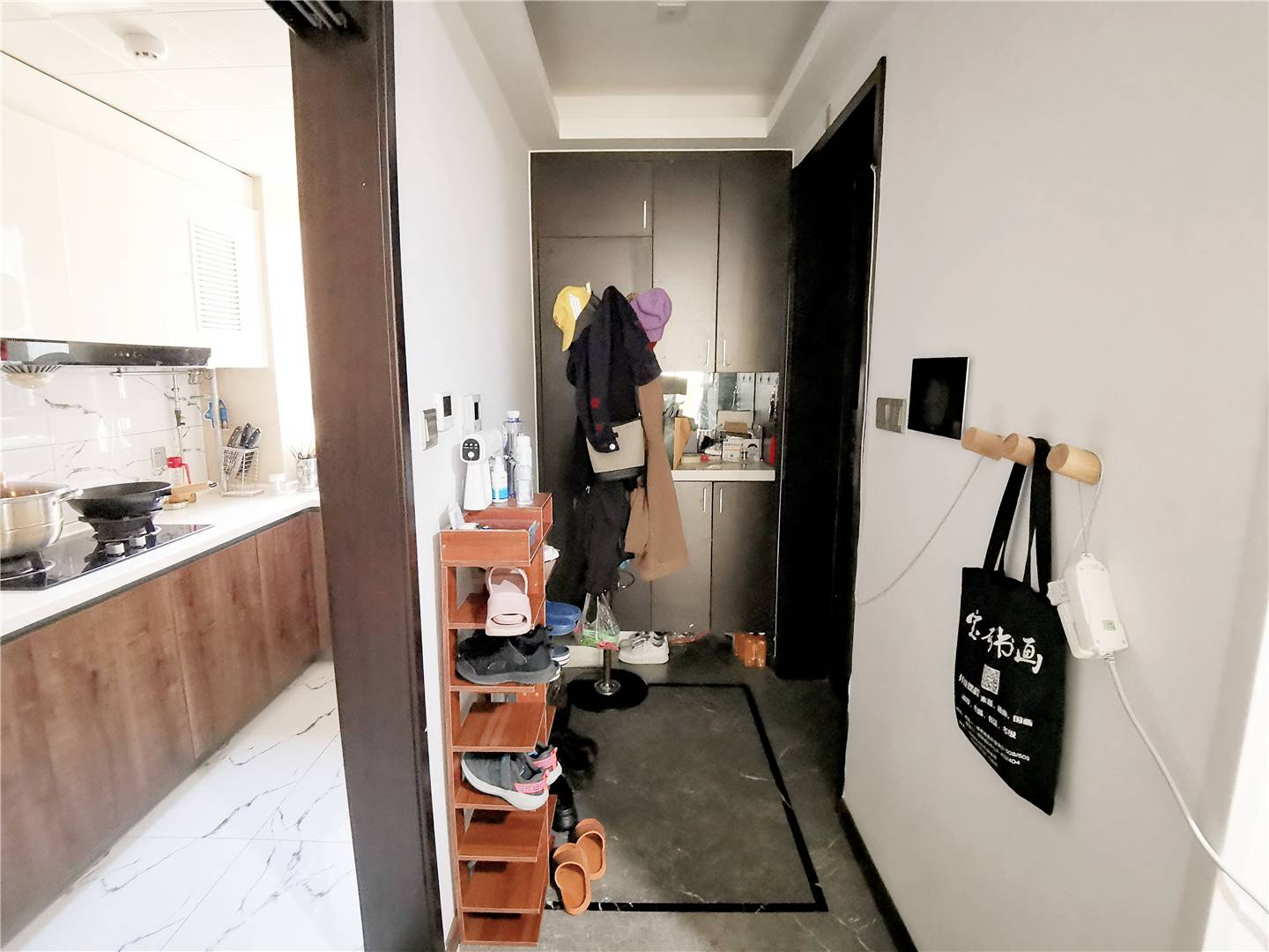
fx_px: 623
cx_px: 634
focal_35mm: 17
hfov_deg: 91.0
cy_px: 476
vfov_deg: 74.7
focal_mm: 2.26
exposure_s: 1/25
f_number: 2.2
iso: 1250
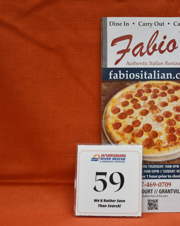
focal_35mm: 68
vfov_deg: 27.9
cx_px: 146
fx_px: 453
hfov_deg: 22.2
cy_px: 113
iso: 1250
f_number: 5
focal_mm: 32
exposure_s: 1/100
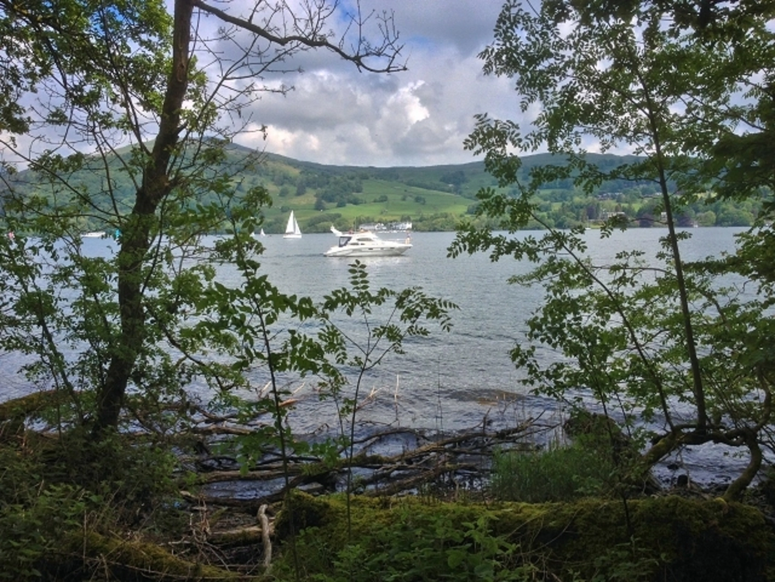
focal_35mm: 35
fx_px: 784
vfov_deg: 40.7
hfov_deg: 52.6
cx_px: 388
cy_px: 291
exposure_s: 1/1577
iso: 50
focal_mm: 4.28
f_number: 2.4
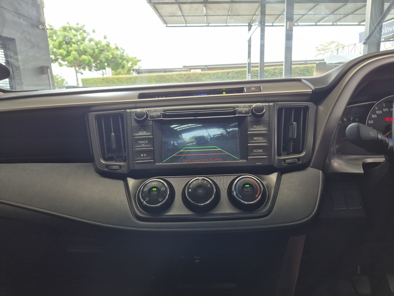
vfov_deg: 58.9
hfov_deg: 73.9
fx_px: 262
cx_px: 197
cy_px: 148
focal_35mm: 23
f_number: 1.8
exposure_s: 1/180
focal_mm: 5.4
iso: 125
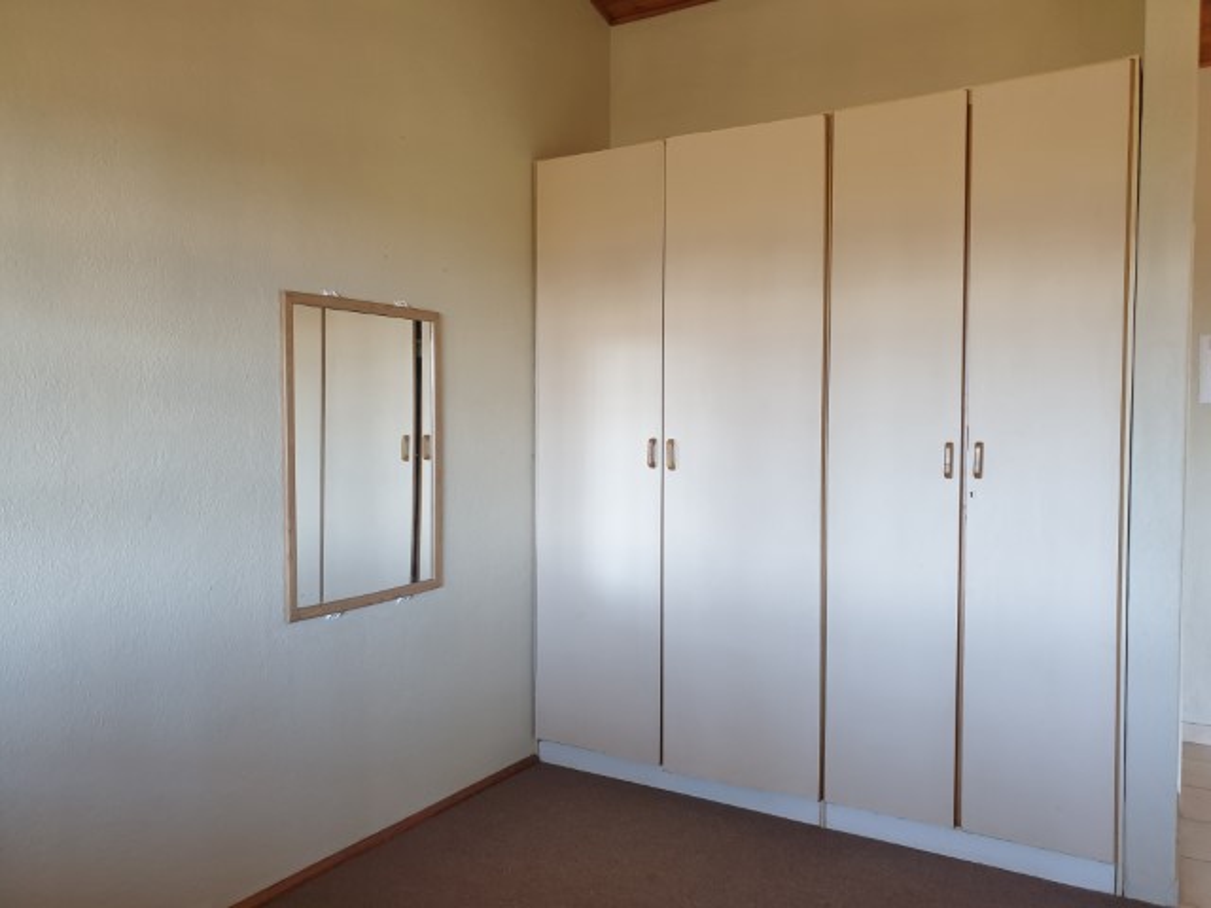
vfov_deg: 53.1
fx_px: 910
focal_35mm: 26
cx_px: 606
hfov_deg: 67.3
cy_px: 454
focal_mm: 4.3
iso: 125
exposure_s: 1/50
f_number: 2.4
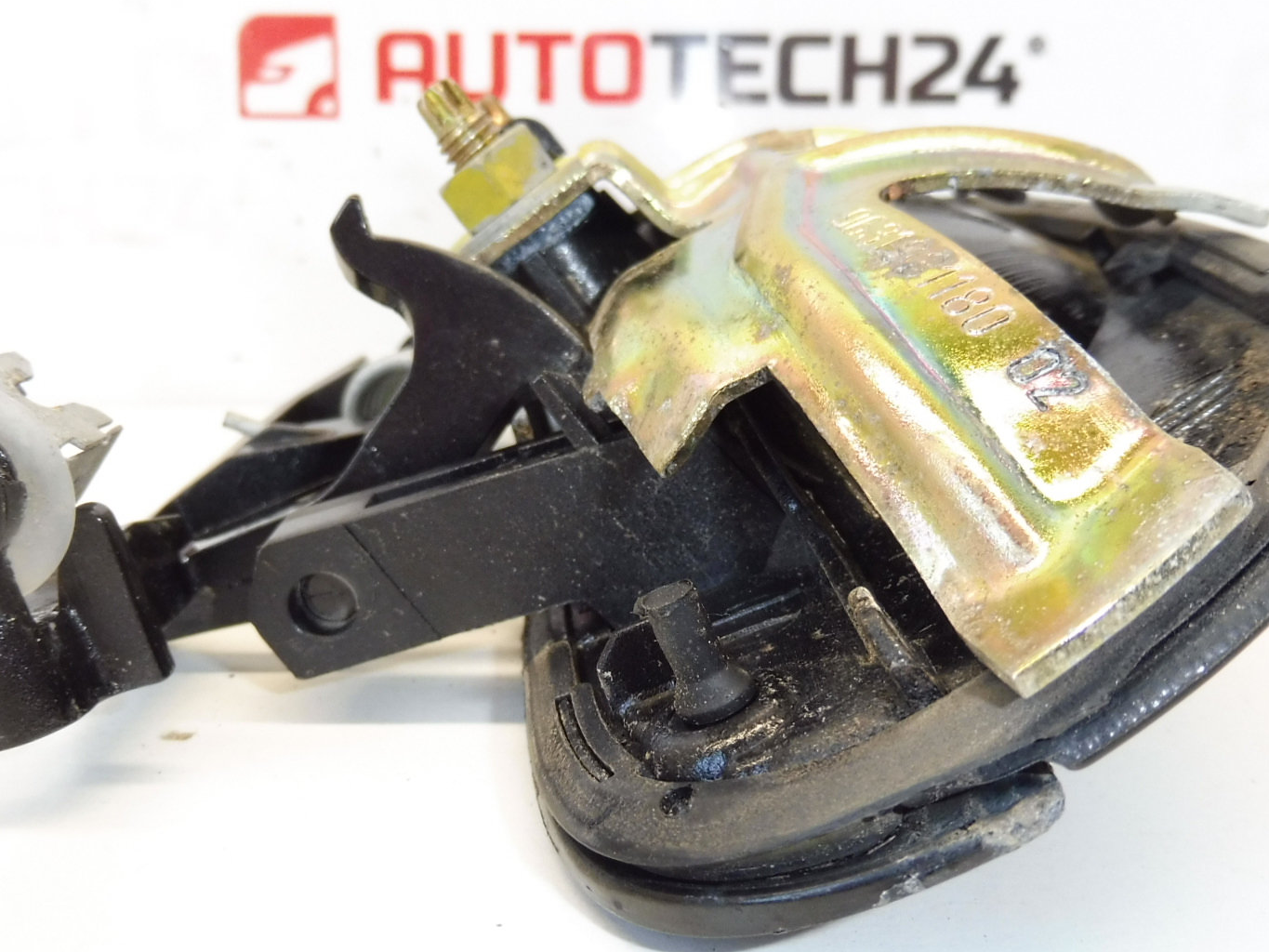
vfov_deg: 39.7
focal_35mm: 36
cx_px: 595
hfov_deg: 51.3
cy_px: 499
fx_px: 1320
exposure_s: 1/60
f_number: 3.5
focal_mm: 4.3
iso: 200
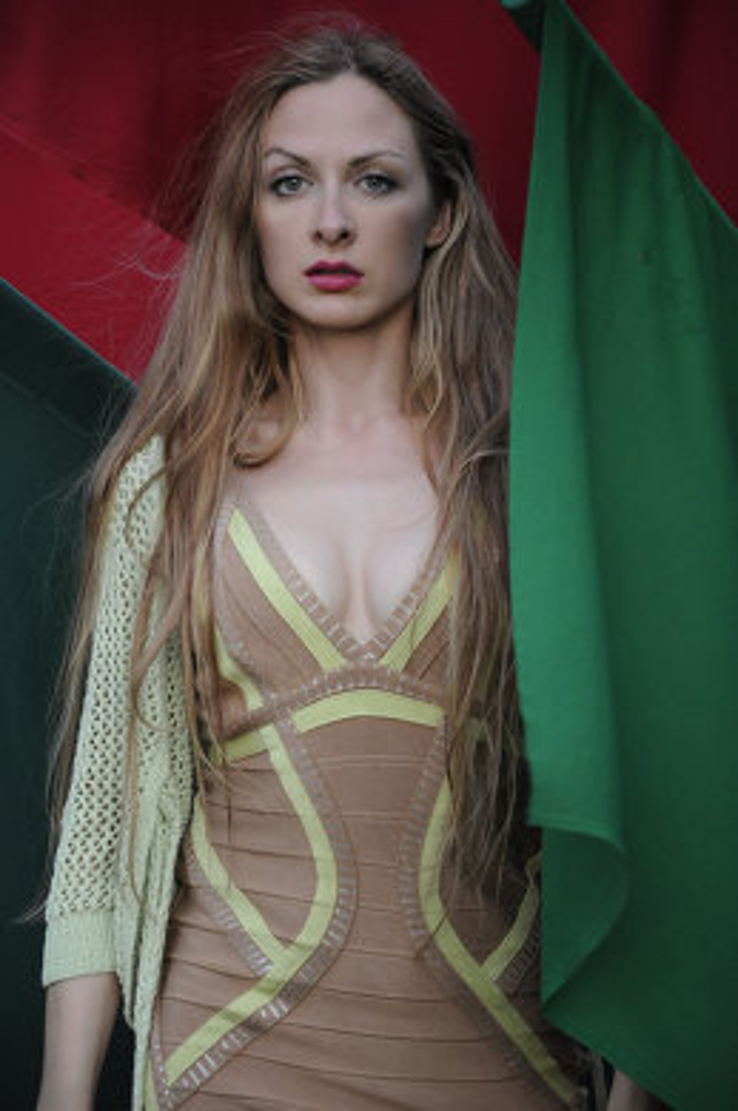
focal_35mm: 158
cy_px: 556
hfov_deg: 8.7
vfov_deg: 13.1
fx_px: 4856
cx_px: 369
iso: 800
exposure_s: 1/320
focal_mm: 105
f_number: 5.6
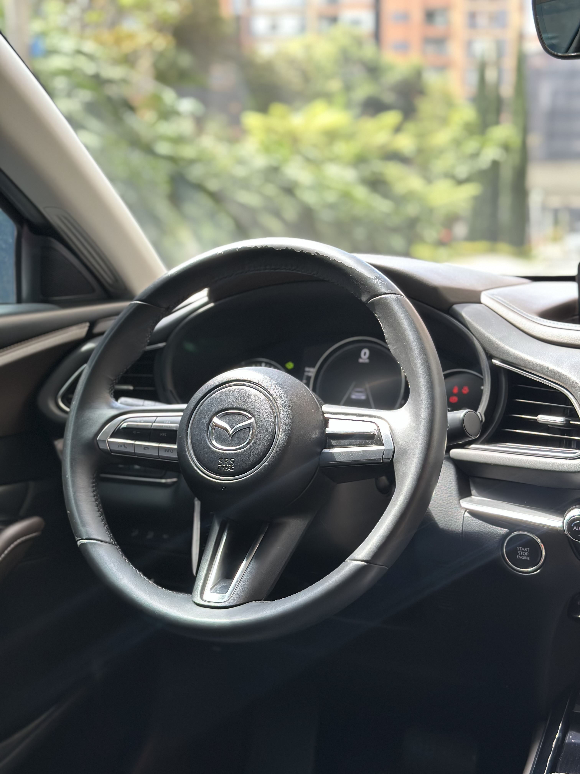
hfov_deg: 30.3
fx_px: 1072
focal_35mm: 48
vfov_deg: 39.7
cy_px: 387
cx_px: 290
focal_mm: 6.86
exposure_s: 1/106
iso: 125
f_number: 1.78
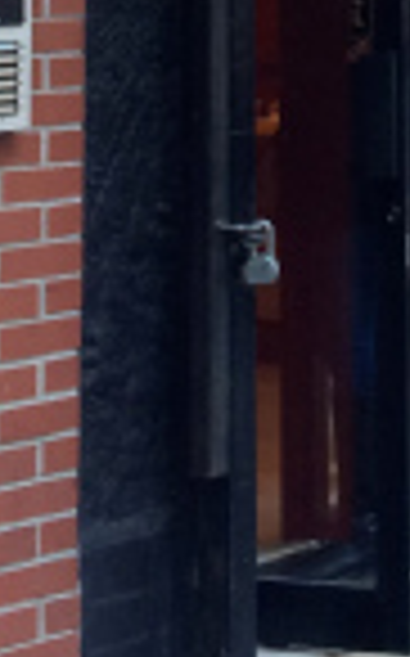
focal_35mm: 139
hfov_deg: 9.3
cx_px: 516
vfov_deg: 14.0
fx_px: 2490
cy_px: -378
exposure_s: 1/40
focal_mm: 4.12
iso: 40
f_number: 2.2
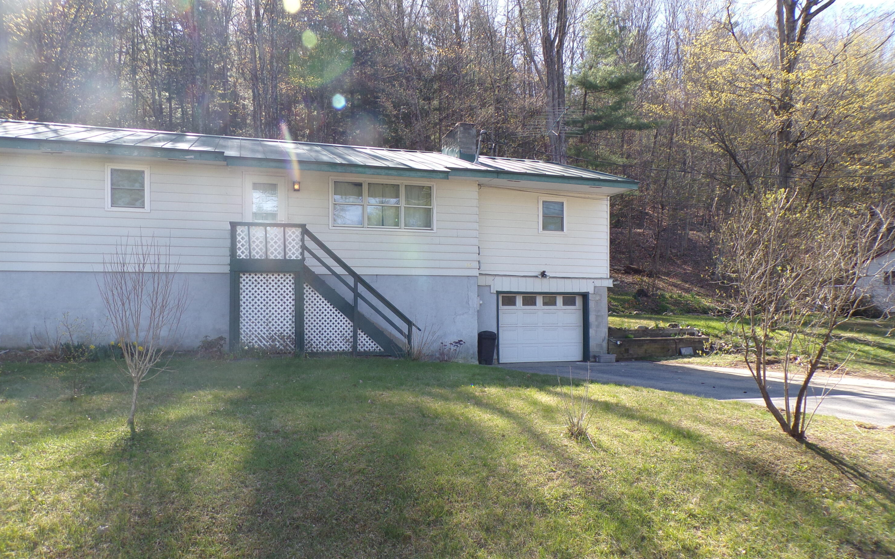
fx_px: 634
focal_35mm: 26
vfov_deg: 47.6
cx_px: 441
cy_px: 295
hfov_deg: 70.4
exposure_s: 1/120
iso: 80
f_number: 4.3
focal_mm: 4.3
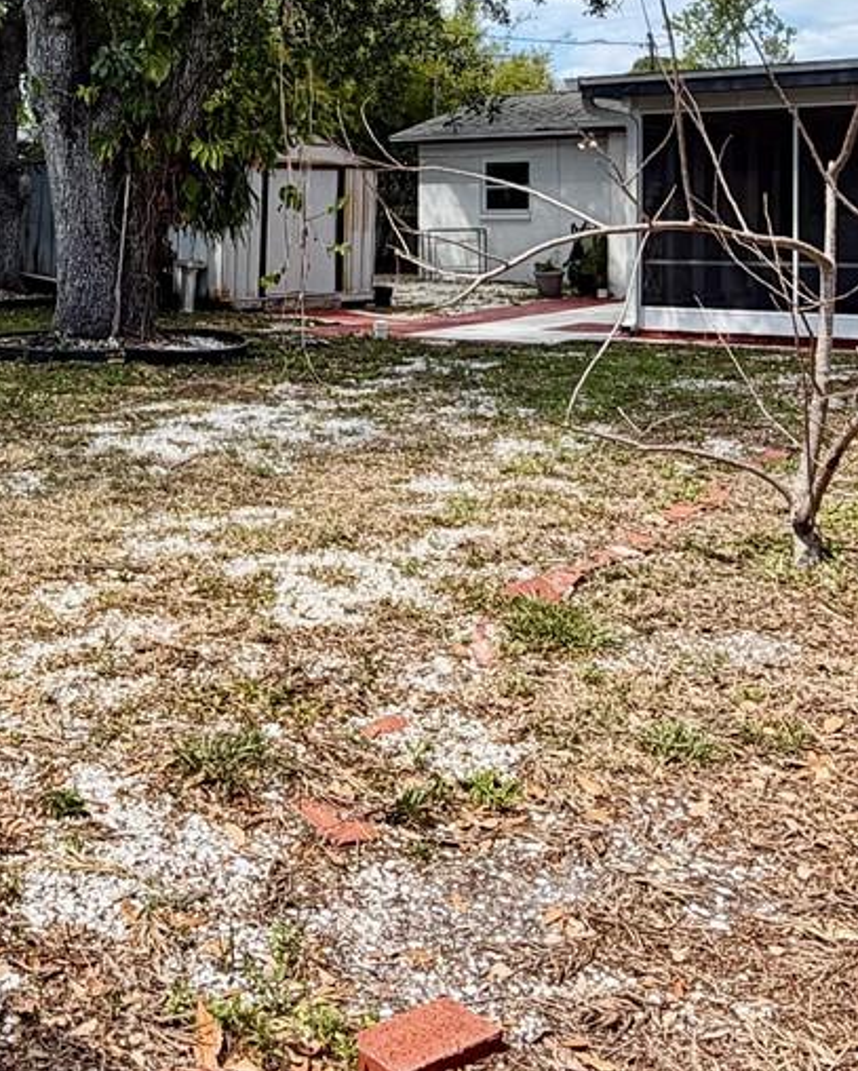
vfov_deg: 41.1
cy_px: 221
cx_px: 156
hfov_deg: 33.8
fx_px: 1364
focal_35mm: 43
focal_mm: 2.22
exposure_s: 1/770
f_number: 2.2
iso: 32
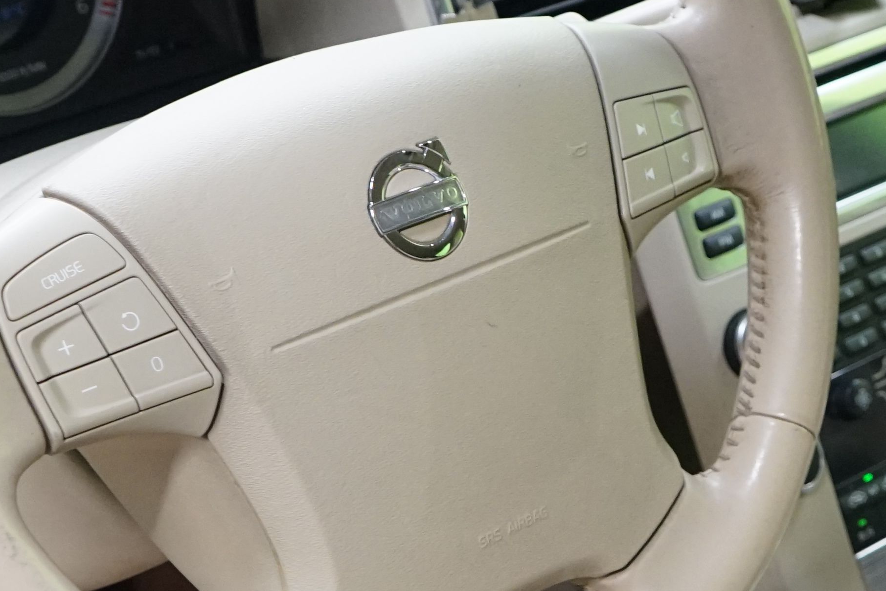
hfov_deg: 19.0
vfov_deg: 12.8
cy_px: 566
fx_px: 2609
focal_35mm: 106
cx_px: 743
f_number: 5
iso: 3200
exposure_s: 1/60
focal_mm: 32
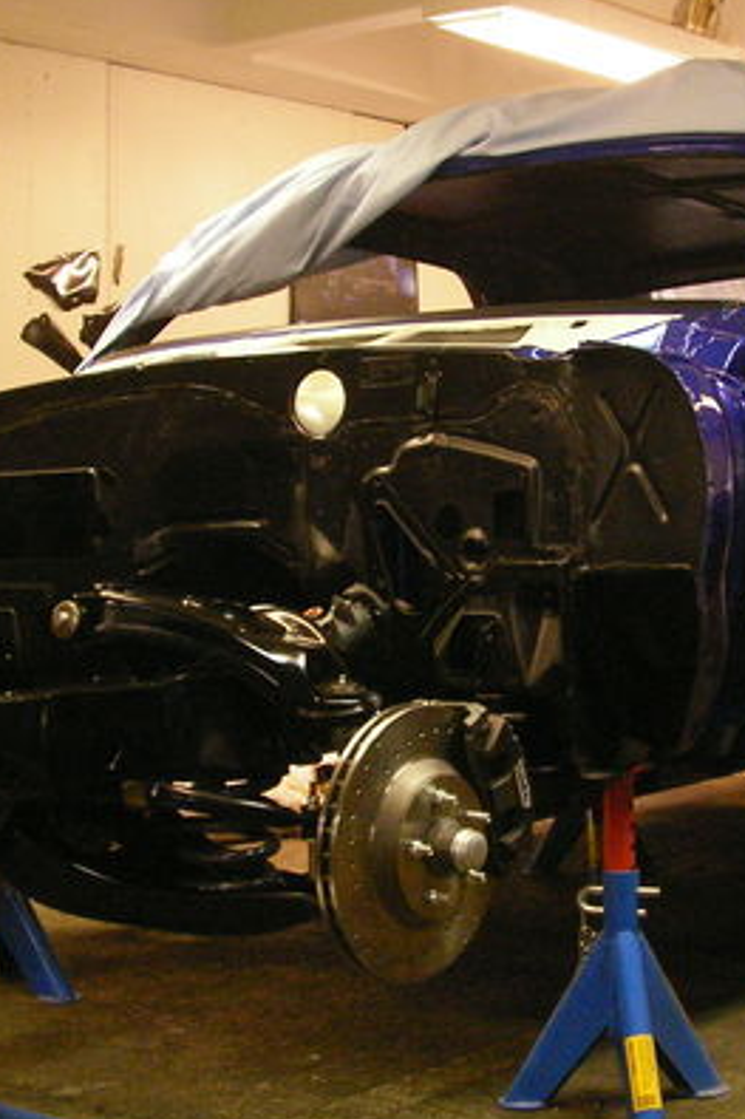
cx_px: 422
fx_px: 1988
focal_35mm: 64
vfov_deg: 31.4
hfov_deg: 21.2
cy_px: 547
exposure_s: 1/15
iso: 200
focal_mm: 6.3
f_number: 3.5
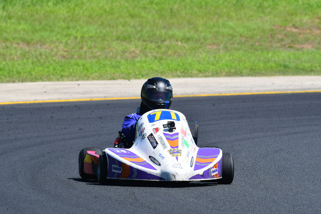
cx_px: 160
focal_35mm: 675
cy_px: 107
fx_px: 6021
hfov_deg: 3.1
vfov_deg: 2.0
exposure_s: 1/640
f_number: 11
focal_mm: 450
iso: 500
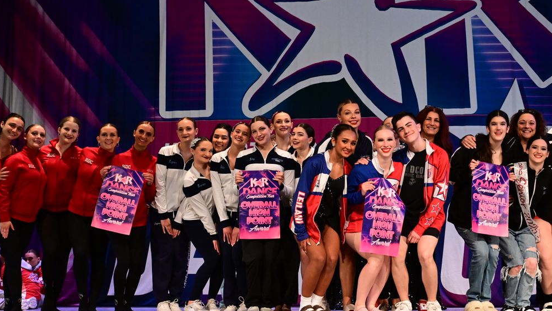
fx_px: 878
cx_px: 339
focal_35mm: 60
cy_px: 139
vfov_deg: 20.1
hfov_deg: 34.7
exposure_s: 1/800
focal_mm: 38
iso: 4000
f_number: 3.5
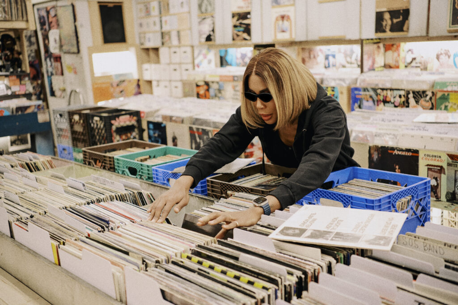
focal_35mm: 40
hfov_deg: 48.5
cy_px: 152
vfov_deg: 33.4
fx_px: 509
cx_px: 229
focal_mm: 40
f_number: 2.8
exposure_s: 1/200
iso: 2000
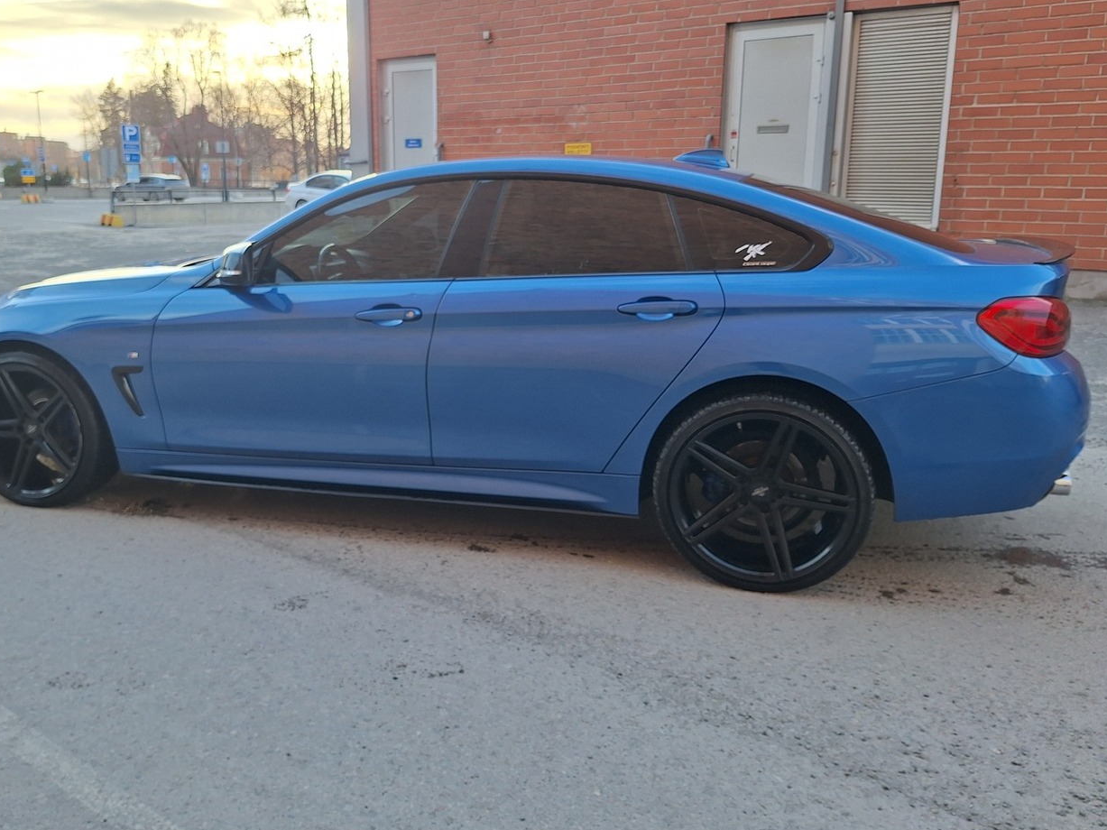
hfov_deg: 65.0
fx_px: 863
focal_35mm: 27
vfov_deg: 51.2
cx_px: 468
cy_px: 356
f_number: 1.8
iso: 40
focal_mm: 5.54
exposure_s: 1/210
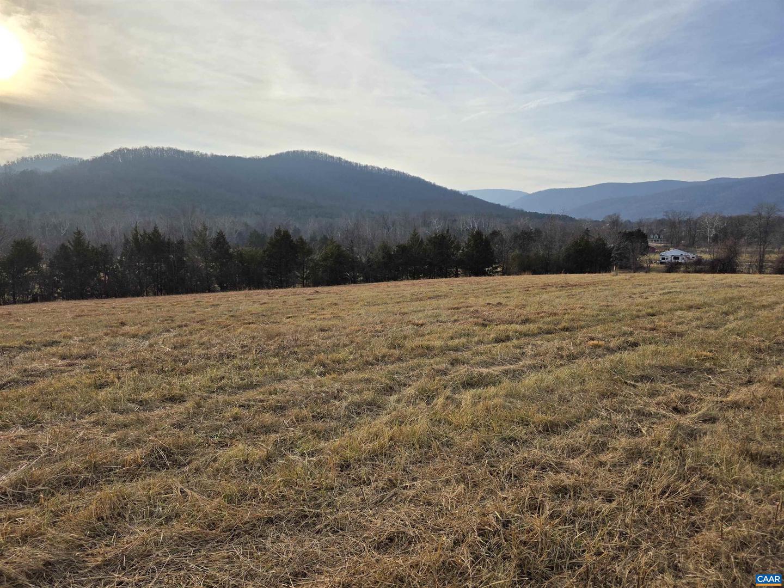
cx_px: 392
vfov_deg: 58.9
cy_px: 294
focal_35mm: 23
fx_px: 521
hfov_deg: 73.9
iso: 80
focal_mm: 6.3
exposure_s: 1/7061
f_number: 1.7
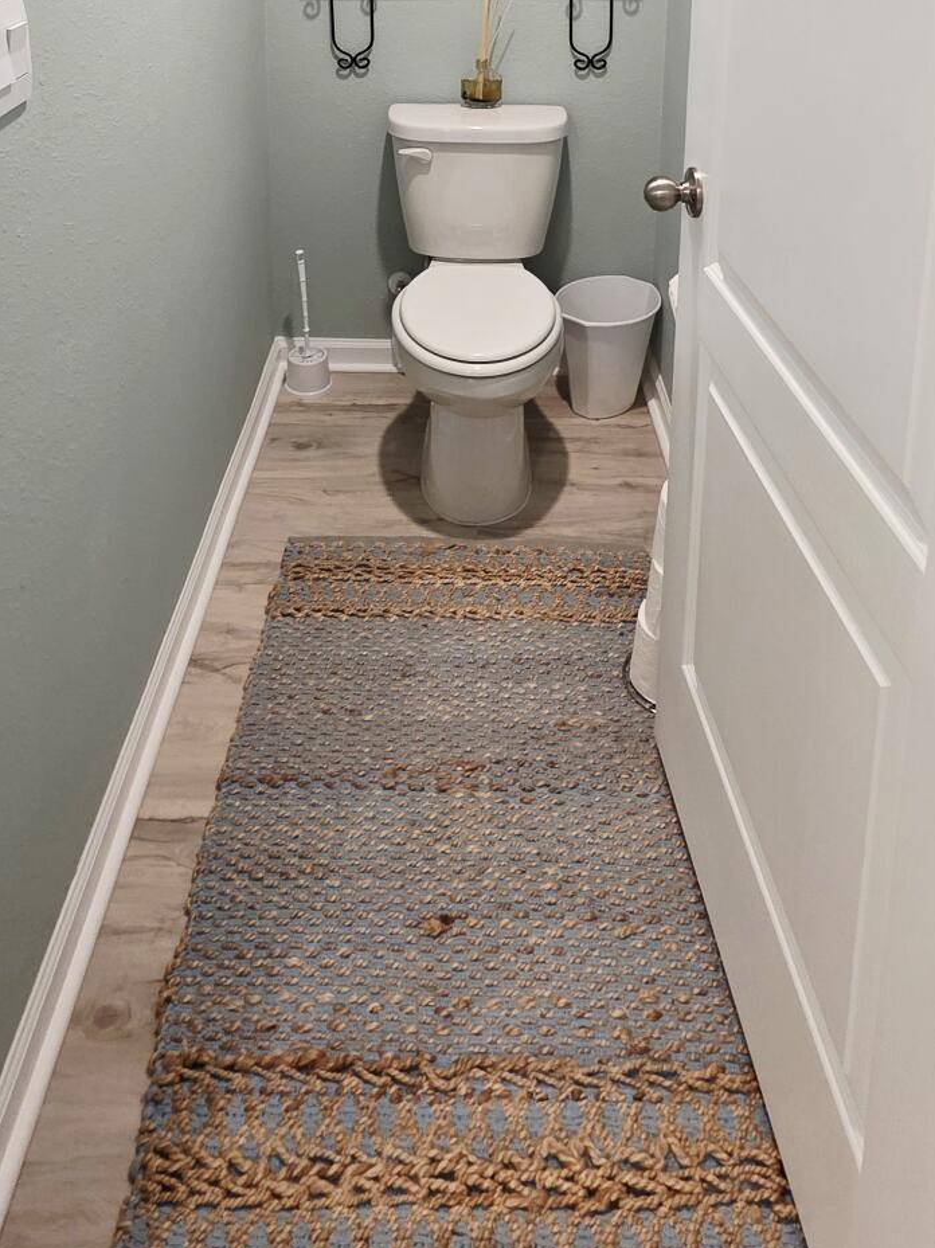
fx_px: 1009
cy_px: 51
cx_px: 426
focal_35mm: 28
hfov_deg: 49.7
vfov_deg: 52.8
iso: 200
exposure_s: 1/60.2
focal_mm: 2.2
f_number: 1.9
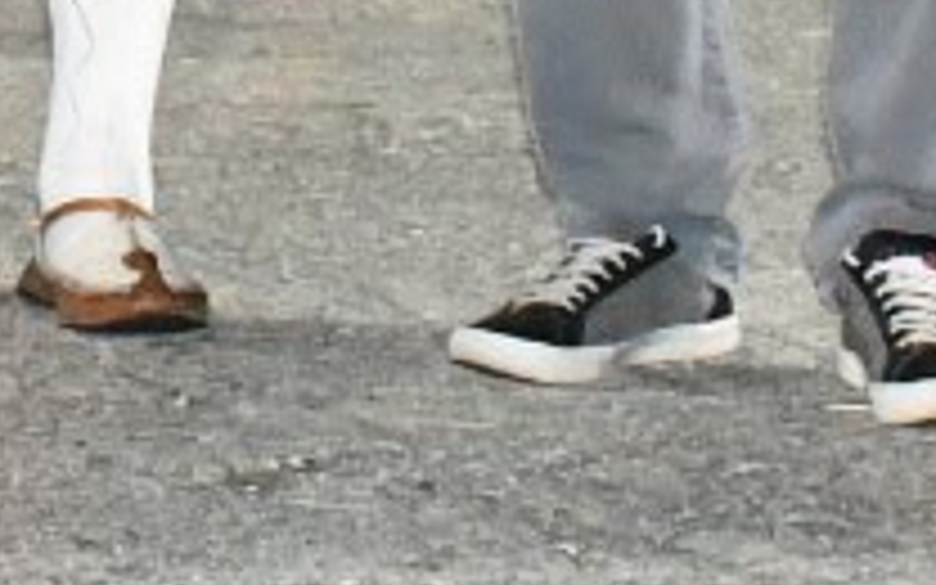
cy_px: -1166
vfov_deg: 4.8
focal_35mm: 262
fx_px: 6683
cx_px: -864
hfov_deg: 7.7
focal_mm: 22
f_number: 6.3
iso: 5000
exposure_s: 1/60
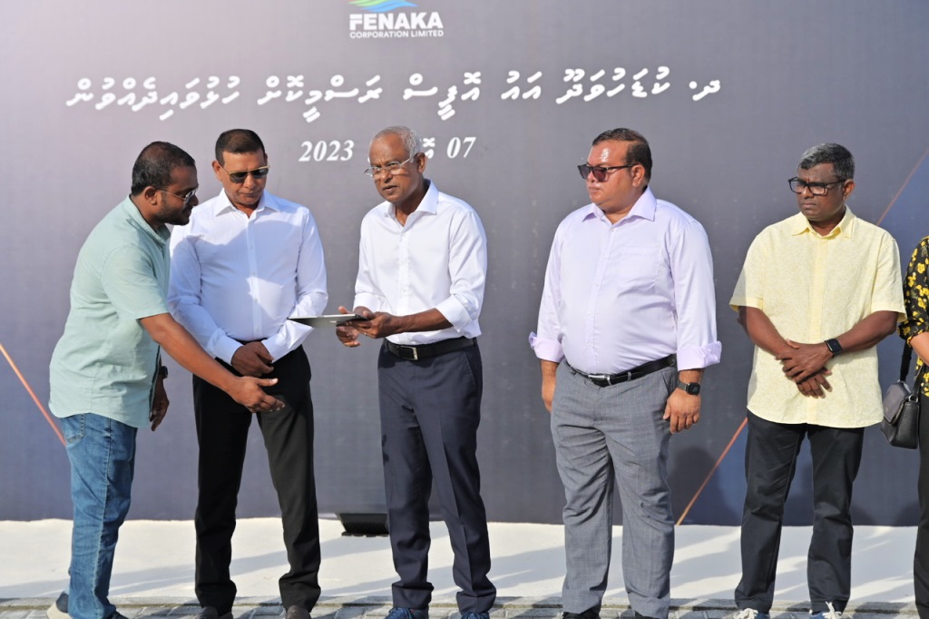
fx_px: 1599
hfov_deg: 32.4
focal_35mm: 62
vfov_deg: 21.9
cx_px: 464
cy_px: 310
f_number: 4.5
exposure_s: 1/1250
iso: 200
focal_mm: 62
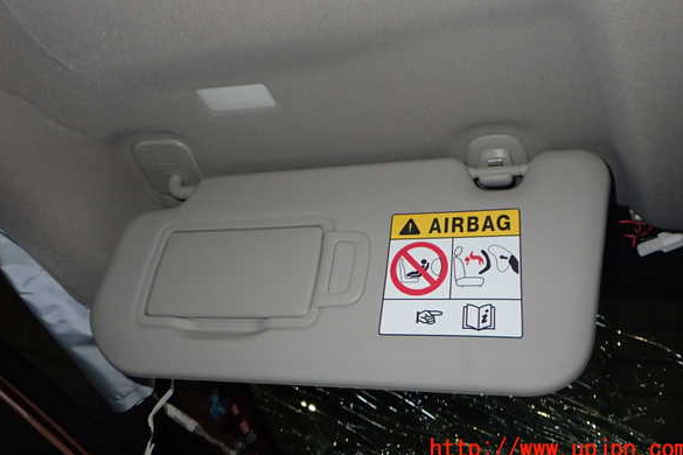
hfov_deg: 58.7
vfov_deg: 41.1
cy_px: 202
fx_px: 607
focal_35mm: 32
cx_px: 343
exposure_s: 1/30
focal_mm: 5.4
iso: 250
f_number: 6.3
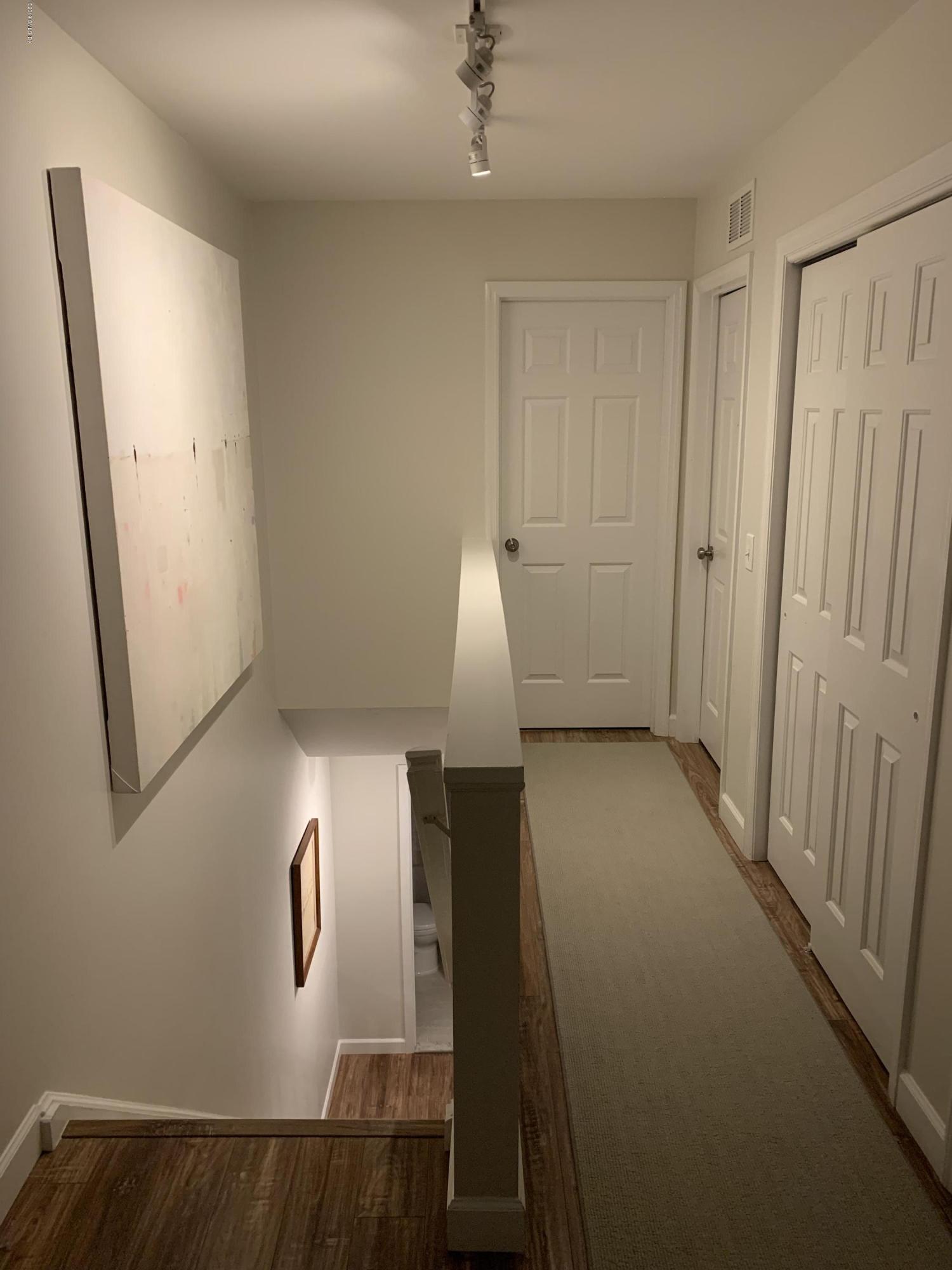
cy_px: 635
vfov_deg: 67.3
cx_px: 476
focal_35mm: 26
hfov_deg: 53.1
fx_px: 953
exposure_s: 1/40
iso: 320
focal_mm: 4.25
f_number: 1.8
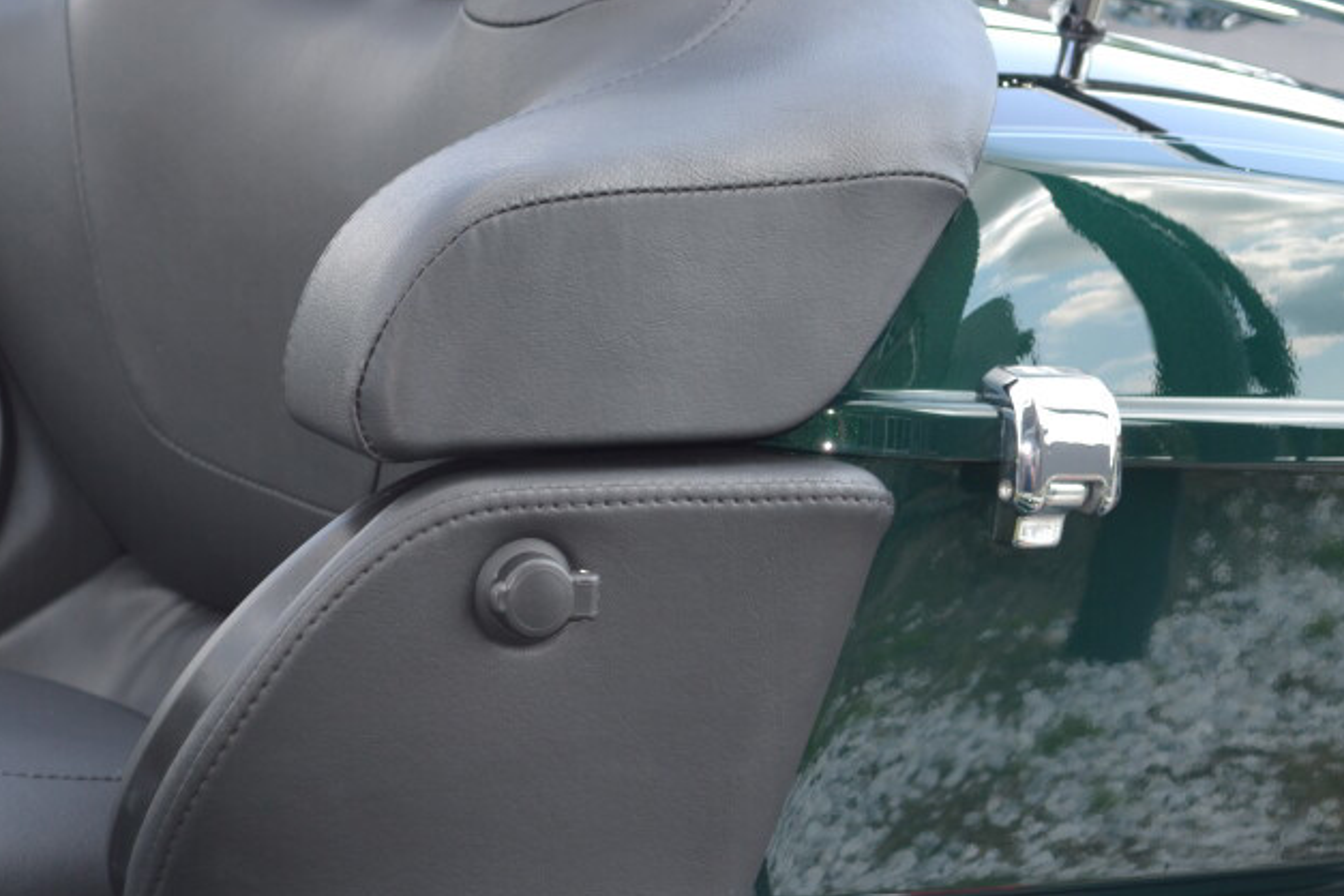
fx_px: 4928
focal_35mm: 132
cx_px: 757
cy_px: 369
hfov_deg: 15.5
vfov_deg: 10.4
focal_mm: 46
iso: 100
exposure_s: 1/80
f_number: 5.3
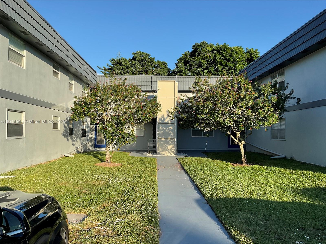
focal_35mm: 29
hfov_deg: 61.7
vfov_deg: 48.2
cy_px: 122
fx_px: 273
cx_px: 163
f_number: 1.8
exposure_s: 1/898
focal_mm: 3
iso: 16
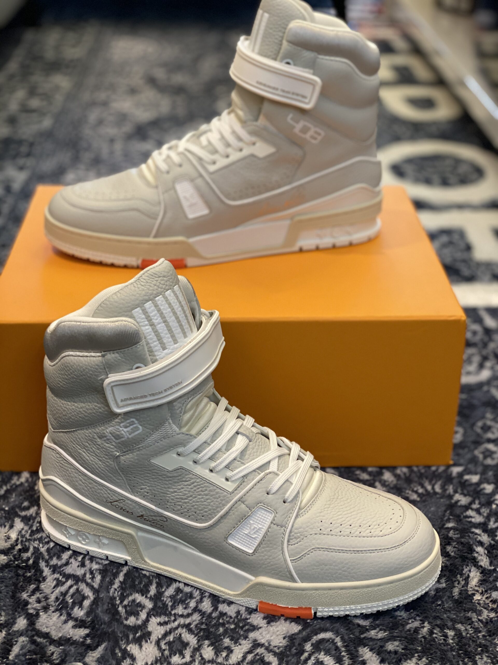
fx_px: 997
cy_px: 332
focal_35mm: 52
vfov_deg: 36.8
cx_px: 249
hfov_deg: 28.0
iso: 100
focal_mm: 6
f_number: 2
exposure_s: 1/33
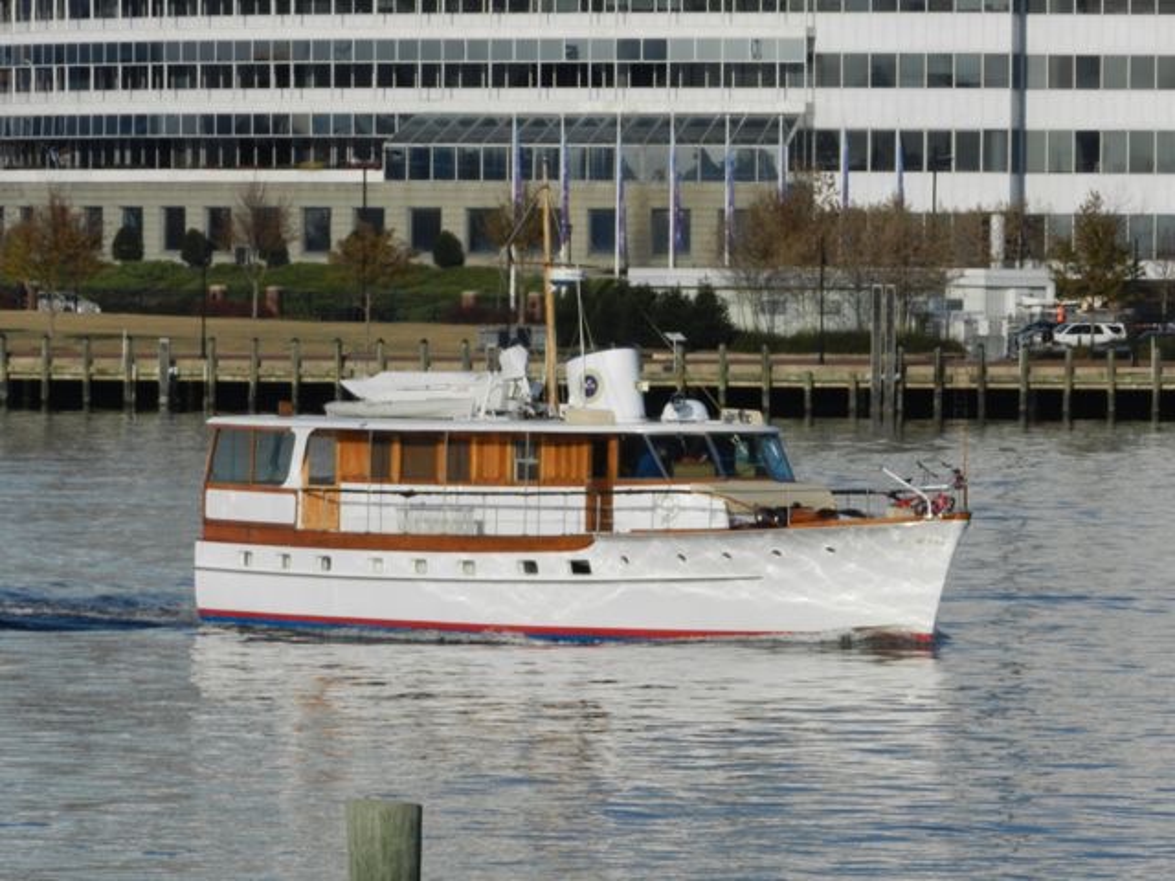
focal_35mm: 372
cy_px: 440
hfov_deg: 5.3
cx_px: 588
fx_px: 12627
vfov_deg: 4.0
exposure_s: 1/1250
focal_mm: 66.1
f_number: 6.3
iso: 160
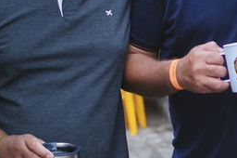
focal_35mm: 152
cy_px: 31
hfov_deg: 13.3
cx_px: 238
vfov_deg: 9.0
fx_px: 1002
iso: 2500
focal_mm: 35
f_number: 2.8
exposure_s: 1/2000
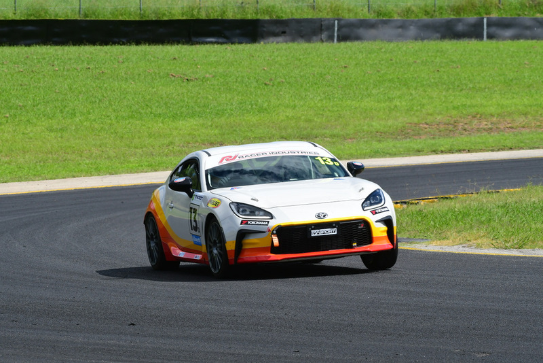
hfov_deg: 6.9
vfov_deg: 4.6
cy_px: 182
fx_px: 4526
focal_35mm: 300
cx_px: 272
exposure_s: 1/640
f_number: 11
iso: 400
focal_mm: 200
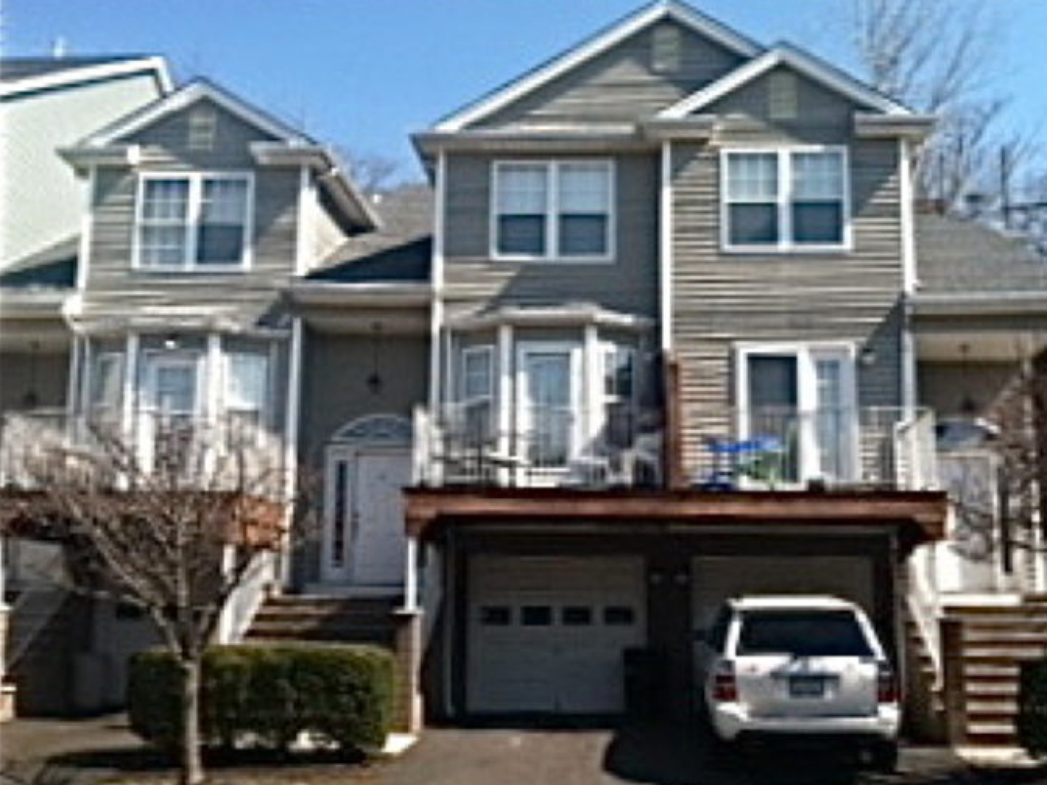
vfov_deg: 35.9
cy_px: 428
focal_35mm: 40
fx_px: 1210
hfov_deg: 46.7
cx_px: 595
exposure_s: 1/732
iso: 80
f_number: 2.8
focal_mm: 3.85
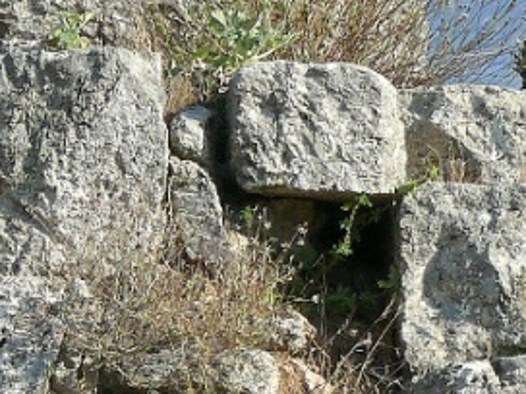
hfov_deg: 7.9
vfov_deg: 6.0
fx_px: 3692
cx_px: -344
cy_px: 734
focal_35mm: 243
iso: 100
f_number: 5
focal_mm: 10.2
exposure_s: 1/200
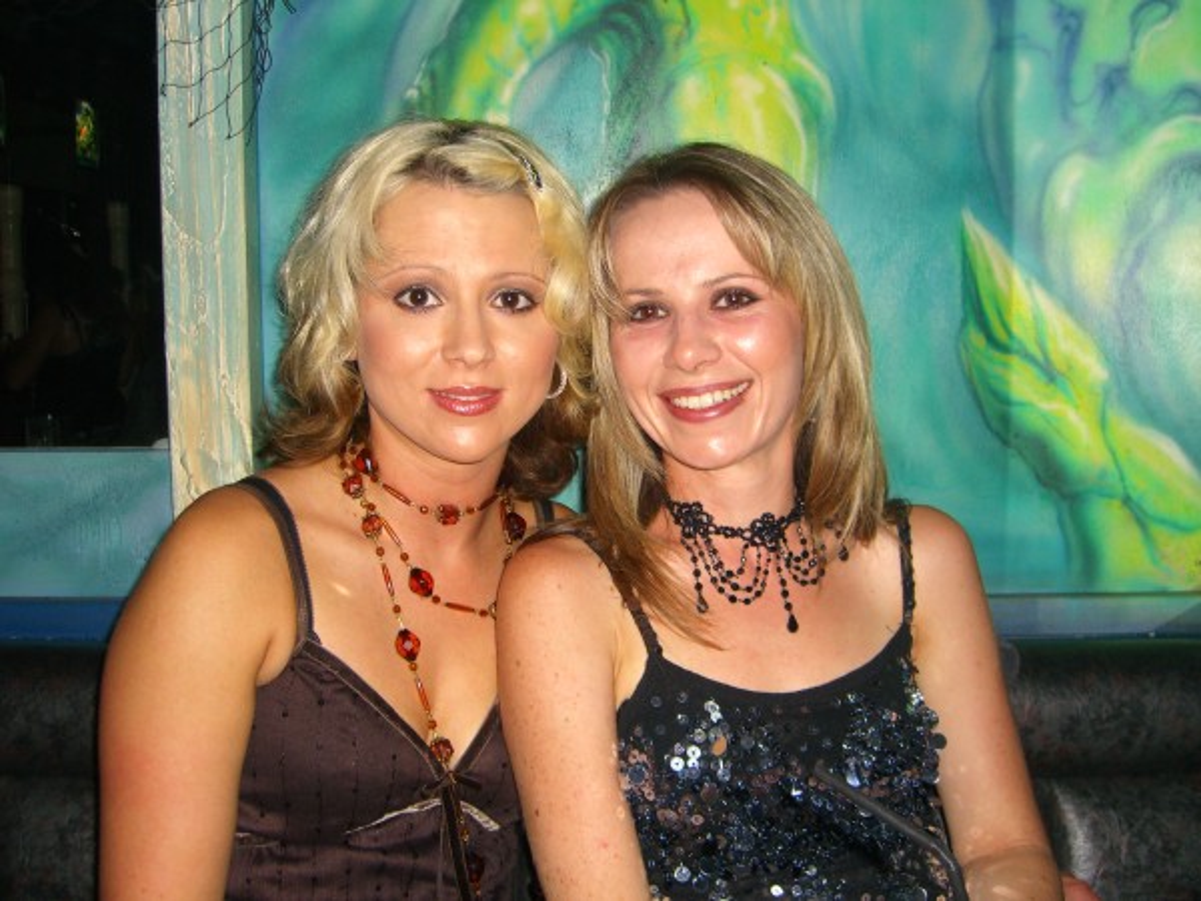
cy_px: 450
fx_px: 1318
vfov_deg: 37.7
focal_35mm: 38
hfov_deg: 49.0
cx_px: 600
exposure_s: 1/60
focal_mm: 7.9
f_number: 2.8
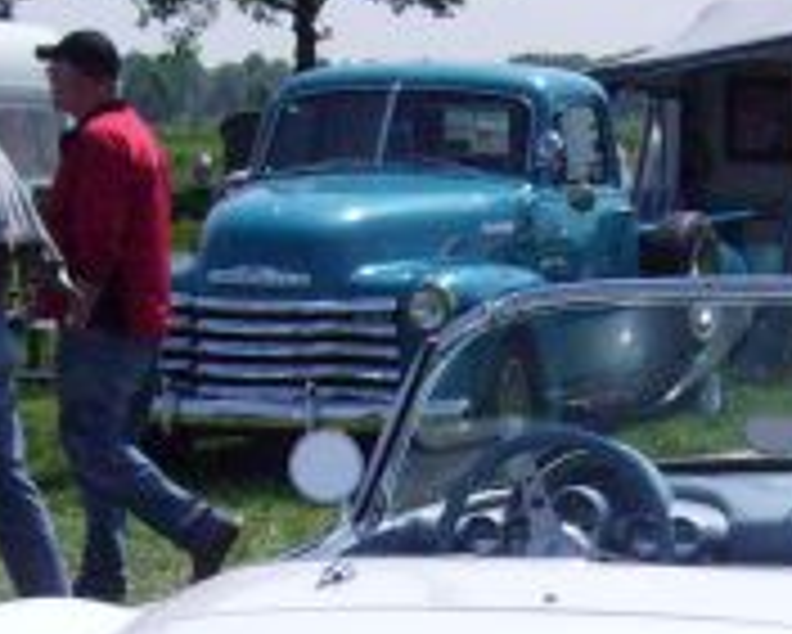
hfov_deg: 12.4
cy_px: 562
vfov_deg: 9.9
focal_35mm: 155
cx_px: 639
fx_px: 3635
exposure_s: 1/1500
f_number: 7.1
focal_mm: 5.8
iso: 200
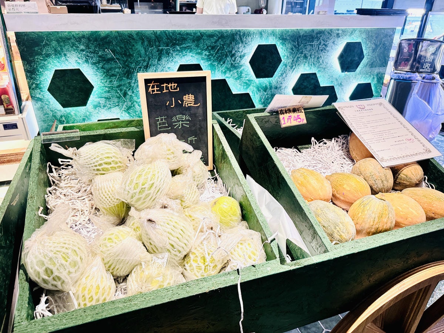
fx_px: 308
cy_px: 166
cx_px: 222
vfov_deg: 56.8
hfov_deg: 71.6
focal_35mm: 24
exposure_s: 1/60
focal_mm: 6.86
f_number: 1.78
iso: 320
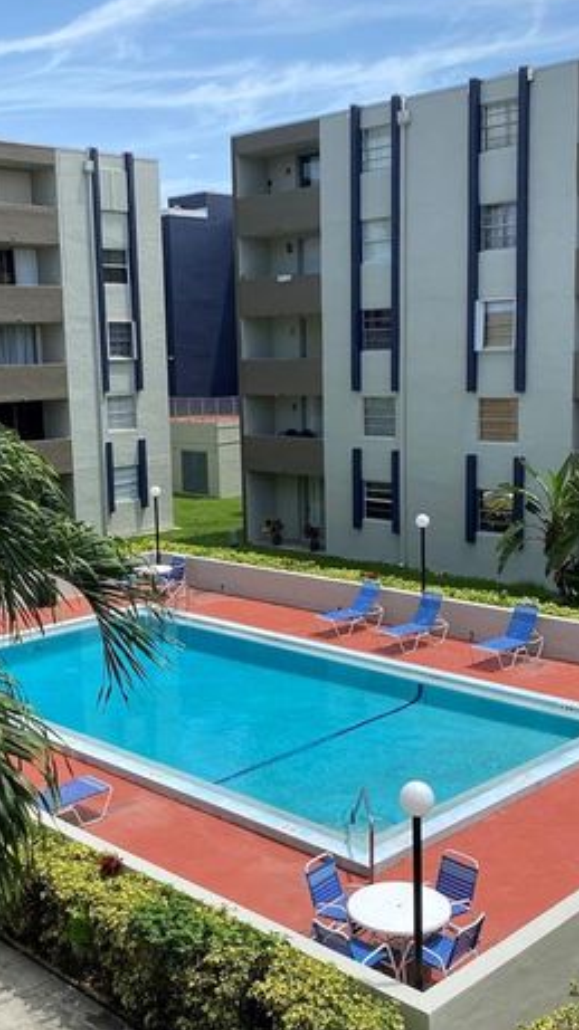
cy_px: 531
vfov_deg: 49.4
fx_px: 1120
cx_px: 262
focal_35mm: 41
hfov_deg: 29.0
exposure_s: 1/2315
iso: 32
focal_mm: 4.25
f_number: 1.8
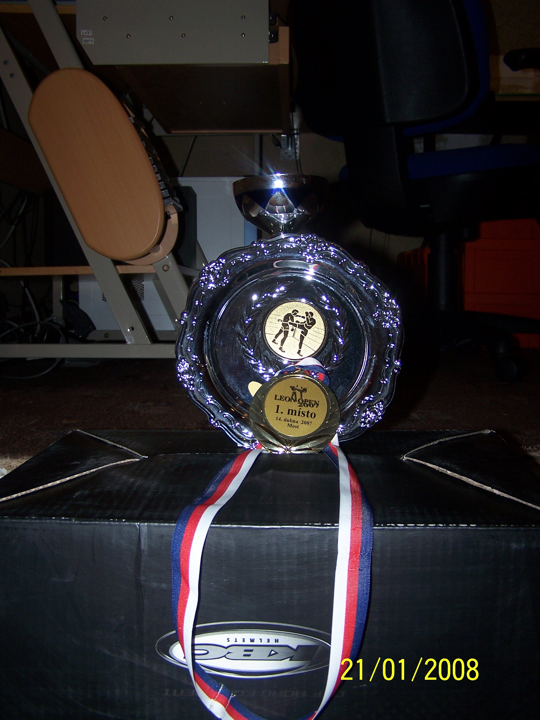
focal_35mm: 38
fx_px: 790
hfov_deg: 37.7
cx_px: 270
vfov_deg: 49.0
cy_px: 360
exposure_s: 1/60
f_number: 2.8
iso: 80
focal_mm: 6.3
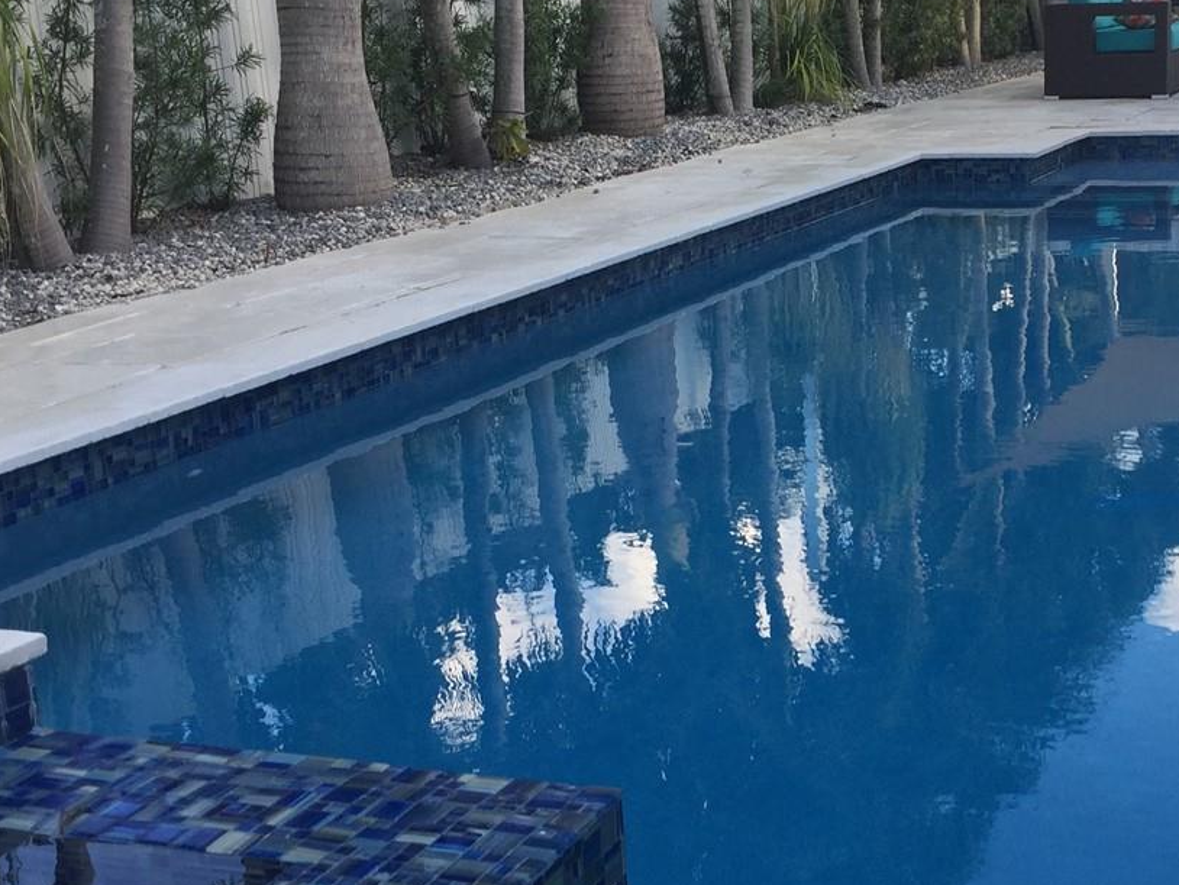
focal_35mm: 57
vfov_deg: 25.7
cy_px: 452
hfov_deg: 33.1
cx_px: 876
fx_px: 1942
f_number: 2.2
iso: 32
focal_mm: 4.15
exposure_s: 1/179
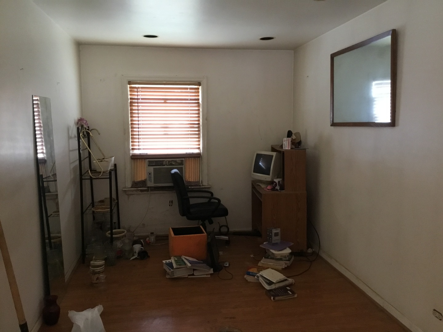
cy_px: 166
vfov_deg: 45.4
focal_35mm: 31
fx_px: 397
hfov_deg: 58.4
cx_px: 222
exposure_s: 1/20
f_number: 2.4
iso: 200
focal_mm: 3.3
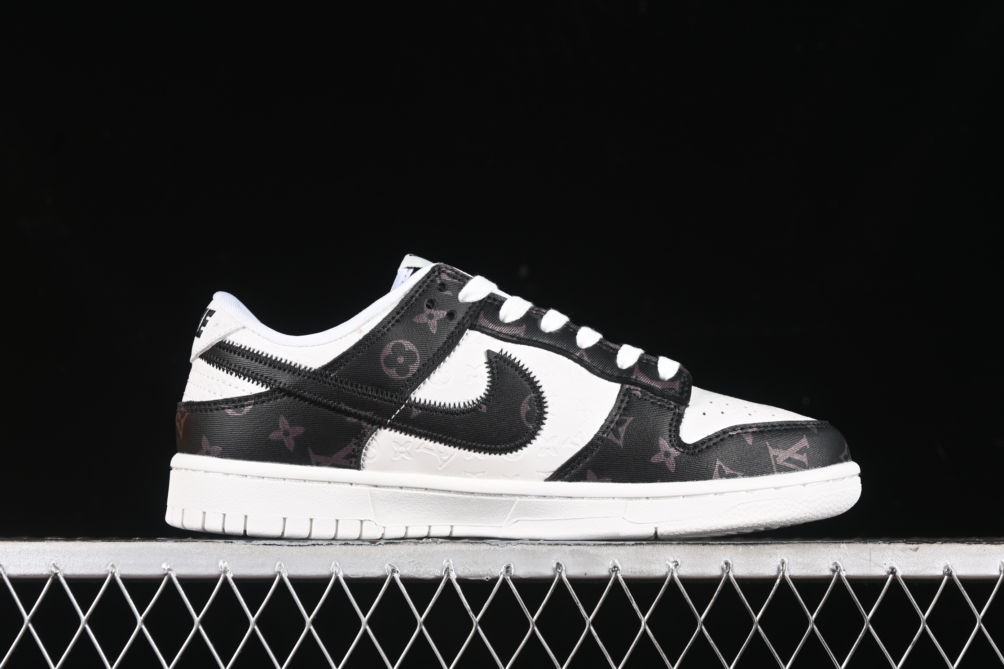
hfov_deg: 27.0
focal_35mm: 75
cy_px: 334
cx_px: 502
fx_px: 2092
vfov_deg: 18.2
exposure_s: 1/60
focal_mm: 50
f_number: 6.3
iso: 160
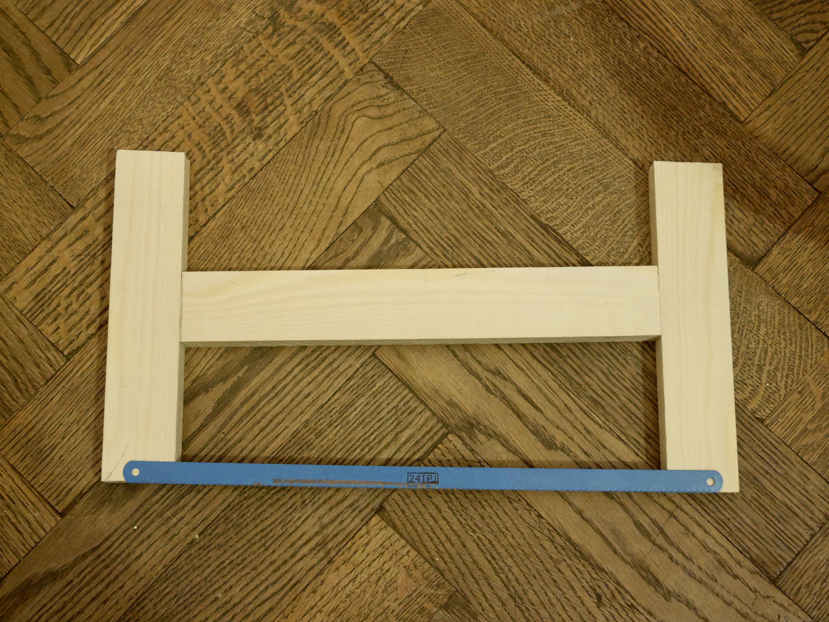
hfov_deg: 38.2
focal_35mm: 50
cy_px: 311
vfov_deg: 29.1
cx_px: 414
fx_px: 1198
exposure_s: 1/8
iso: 3200
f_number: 5.2
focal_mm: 25
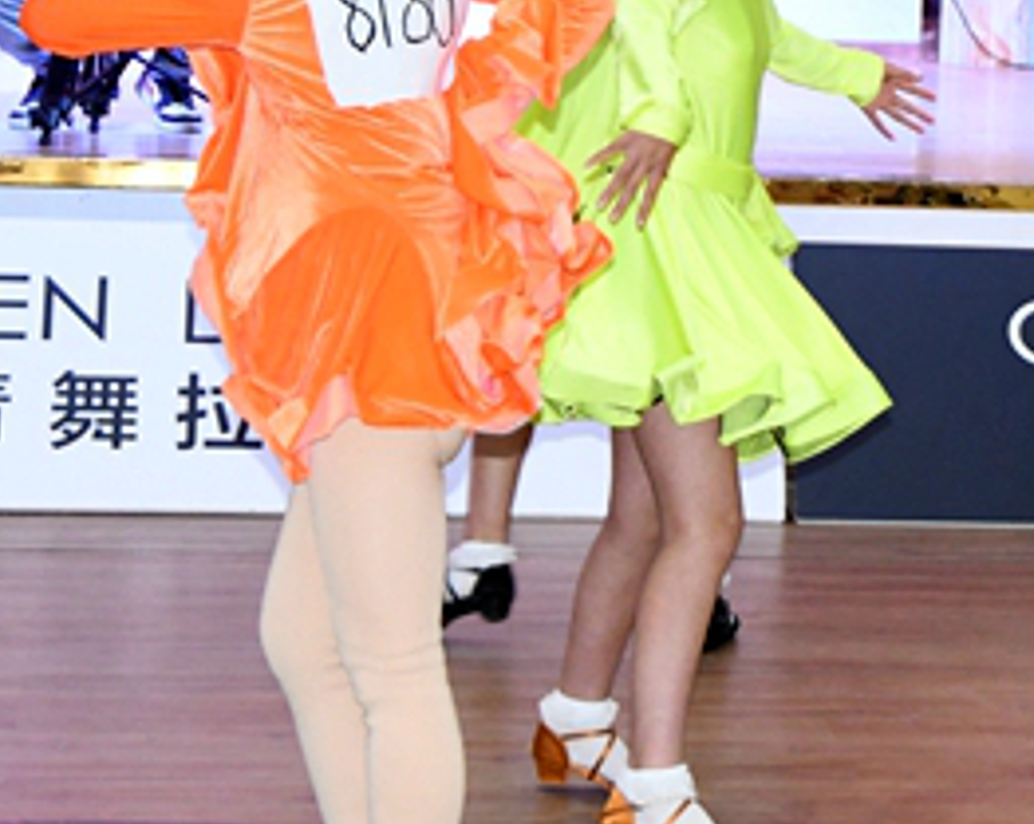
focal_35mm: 172
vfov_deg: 8.9
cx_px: 1148
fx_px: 5258
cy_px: 61
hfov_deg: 11.1
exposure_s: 1/160
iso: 2500
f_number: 6.3
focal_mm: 40
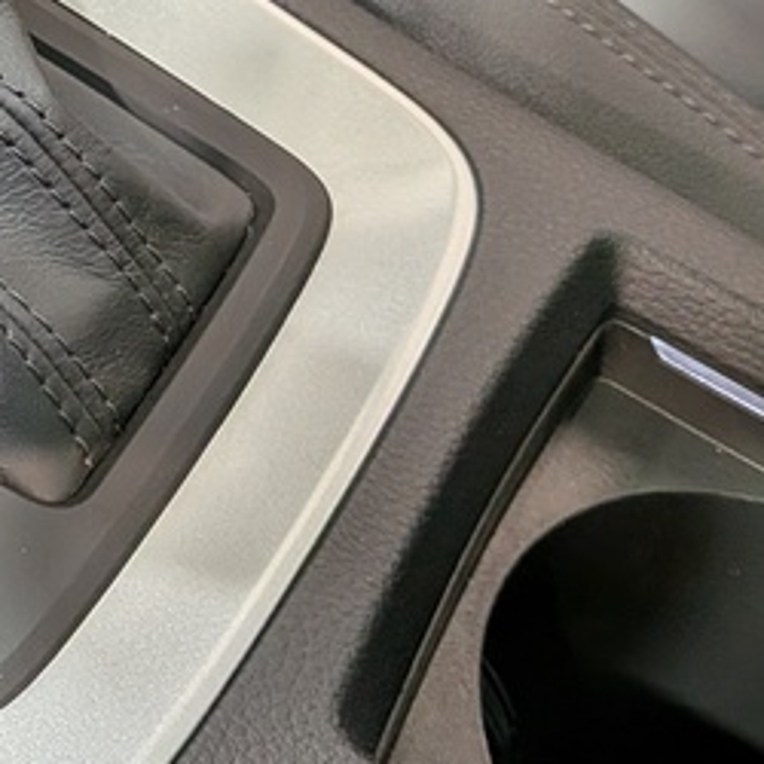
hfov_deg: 17.9
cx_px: -376
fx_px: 2172
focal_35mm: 87
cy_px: -3
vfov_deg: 19.4
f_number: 1.7
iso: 31
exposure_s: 1/66.2
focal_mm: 4.53
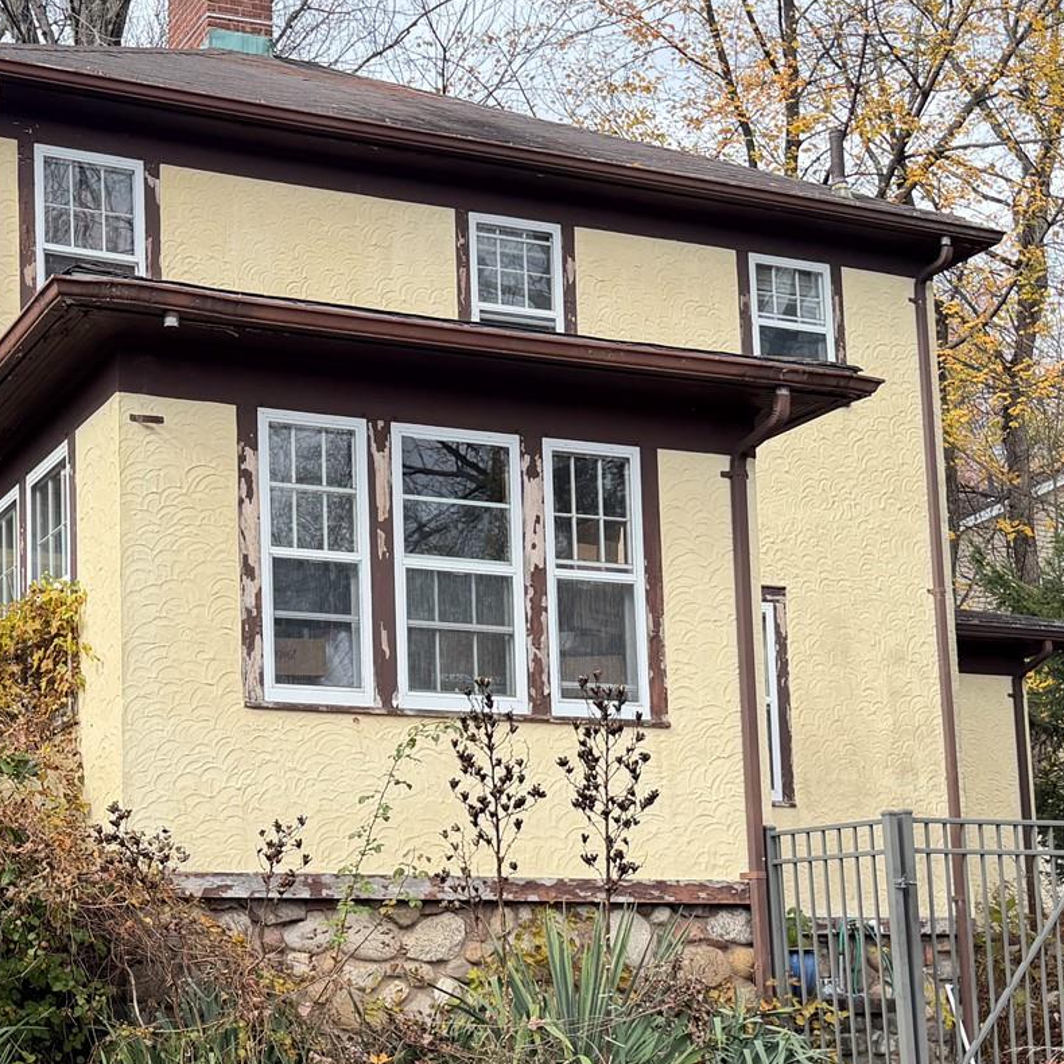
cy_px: 813
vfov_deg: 30.5
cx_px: 179
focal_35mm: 55
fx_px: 1913
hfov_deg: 30.2
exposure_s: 1/1106
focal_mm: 6.76
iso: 100
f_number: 1.78
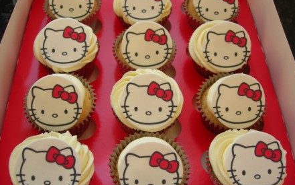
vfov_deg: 31.2
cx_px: 150
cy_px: 95
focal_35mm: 41
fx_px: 330
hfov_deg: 48.2
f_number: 2.8
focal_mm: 7.8
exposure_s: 1/53
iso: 64
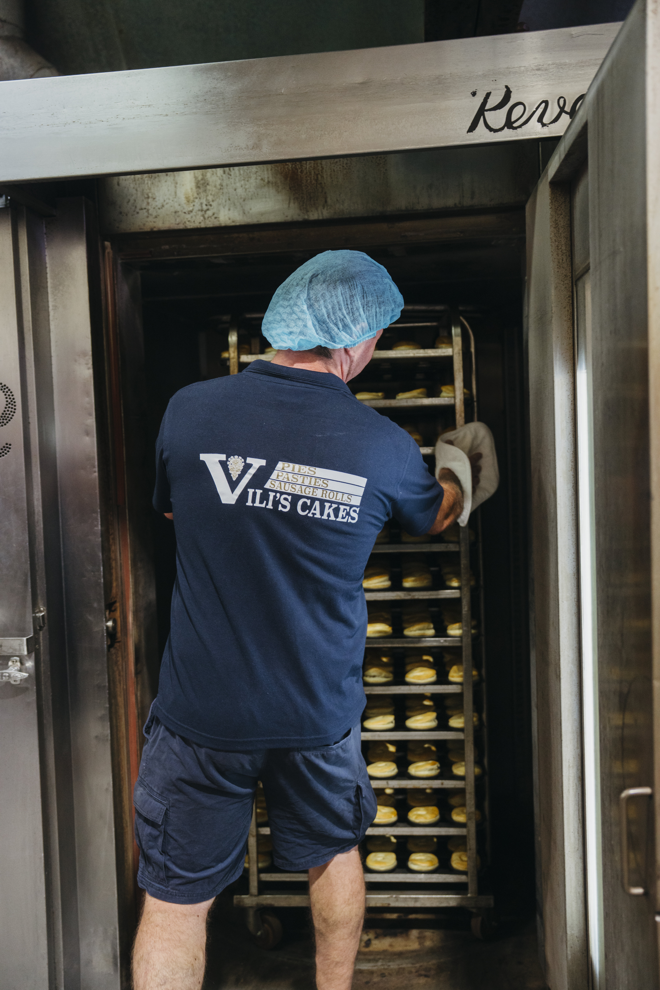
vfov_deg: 55.8
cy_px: 495
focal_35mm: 34
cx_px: 330
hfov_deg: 38.9
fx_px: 935
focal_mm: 34
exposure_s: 1/200
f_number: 2.8
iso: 1600
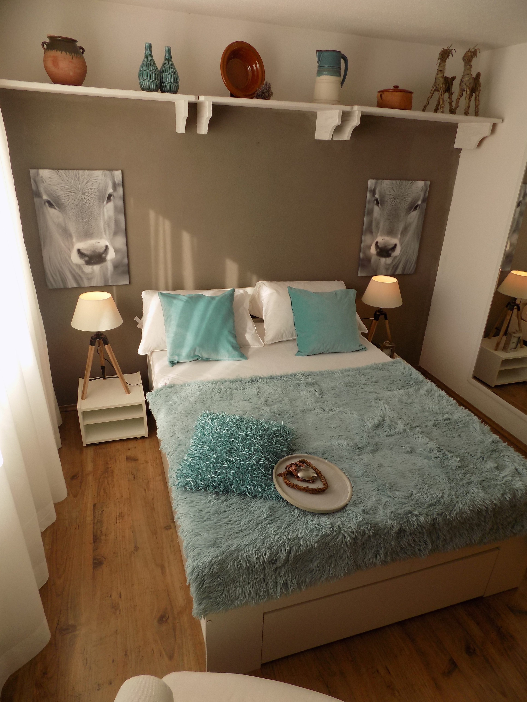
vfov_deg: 73.9
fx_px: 467
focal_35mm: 23
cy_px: 351
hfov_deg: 58.9
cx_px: 264
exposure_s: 1/125
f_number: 3.1
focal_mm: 4
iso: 80
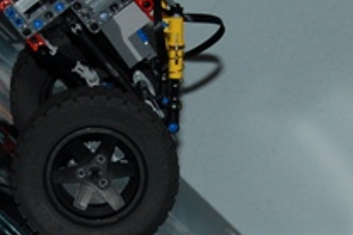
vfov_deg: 6.2
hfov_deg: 9.3
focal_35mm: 220
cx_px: 109
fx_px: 2157
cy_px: 112
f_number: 5
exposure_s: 1/60
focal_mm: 38
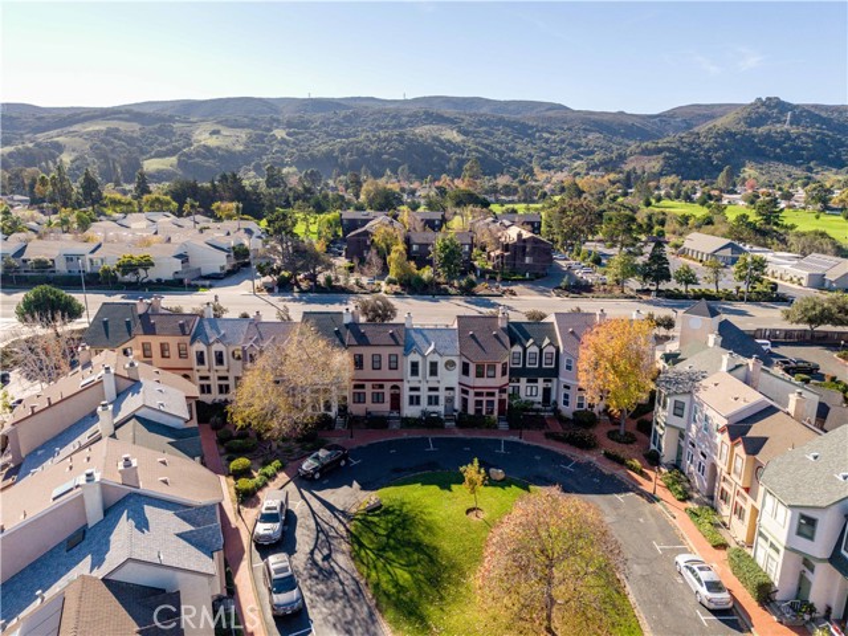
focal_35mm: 24
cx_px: 424
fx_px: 588
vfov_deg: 56.8
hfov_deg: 71.6
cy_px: 318
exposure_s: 1/2000
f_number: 1.8
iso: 100
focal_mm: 8.67
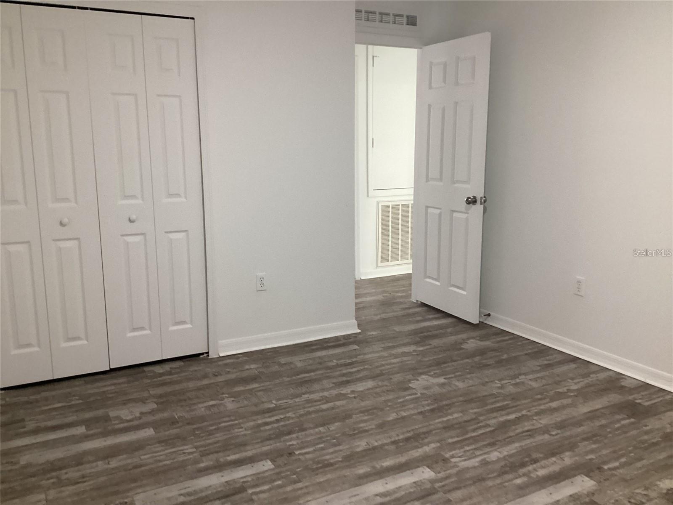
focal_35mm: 31
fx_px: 603
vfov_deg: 45.4
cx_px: 336
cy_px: 252
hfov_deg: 58.4
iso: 250
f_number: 2.4
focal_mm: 3.3
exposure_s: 1/40
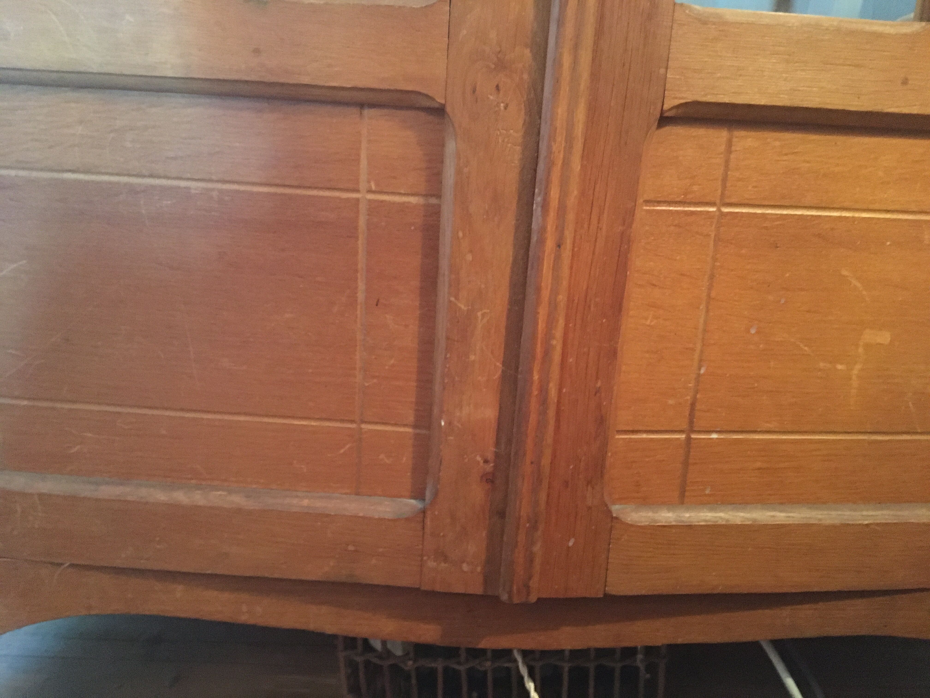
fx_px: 779
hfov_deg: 61.7
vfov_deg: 48.2
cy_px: 349
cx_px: 465
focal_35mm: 29
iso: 640
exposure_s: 1/17
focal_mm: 4.15
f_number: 2.2
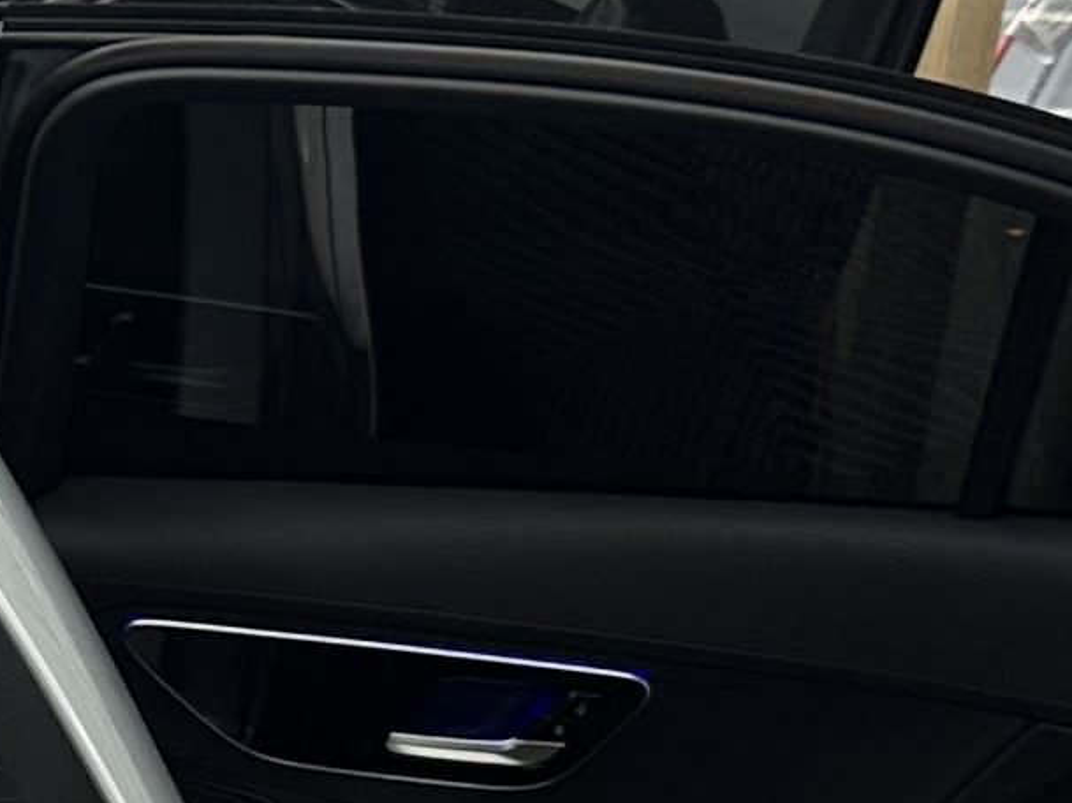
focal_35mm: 159
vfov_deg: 9.2
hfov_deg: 11.4
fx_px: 4921
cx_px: -970
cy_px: 880
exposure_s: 1/100
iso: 80
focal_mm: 6.86
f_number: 1.78
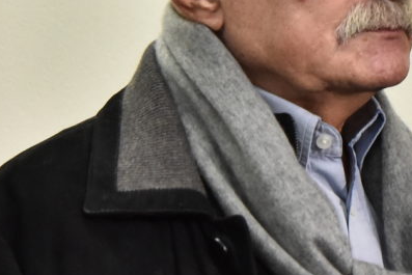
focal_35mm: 129
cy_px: 63
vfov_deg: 10.6
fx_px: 1477
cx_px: 517
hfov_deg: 15.2
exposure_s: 1/100
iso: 6400
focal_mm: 50
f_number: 8
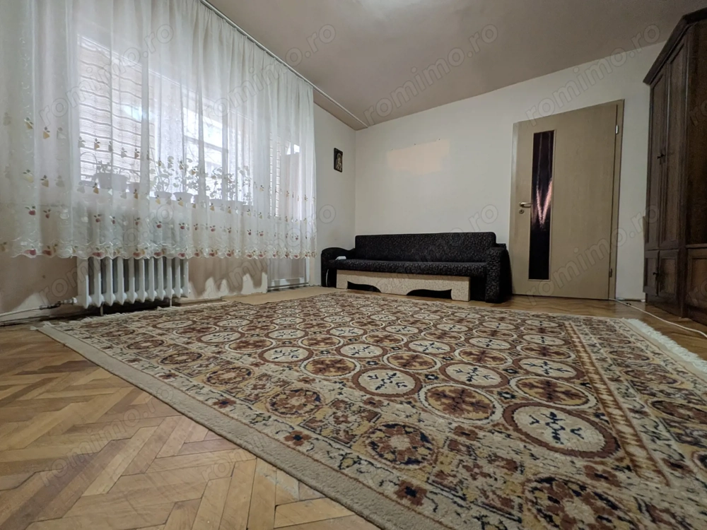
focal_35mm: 13
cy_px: 265
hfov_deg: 106.2
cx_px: 354
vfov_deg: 89.9
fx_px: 266
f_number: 2.2
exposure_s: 1/25
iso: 194
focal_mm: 1.54
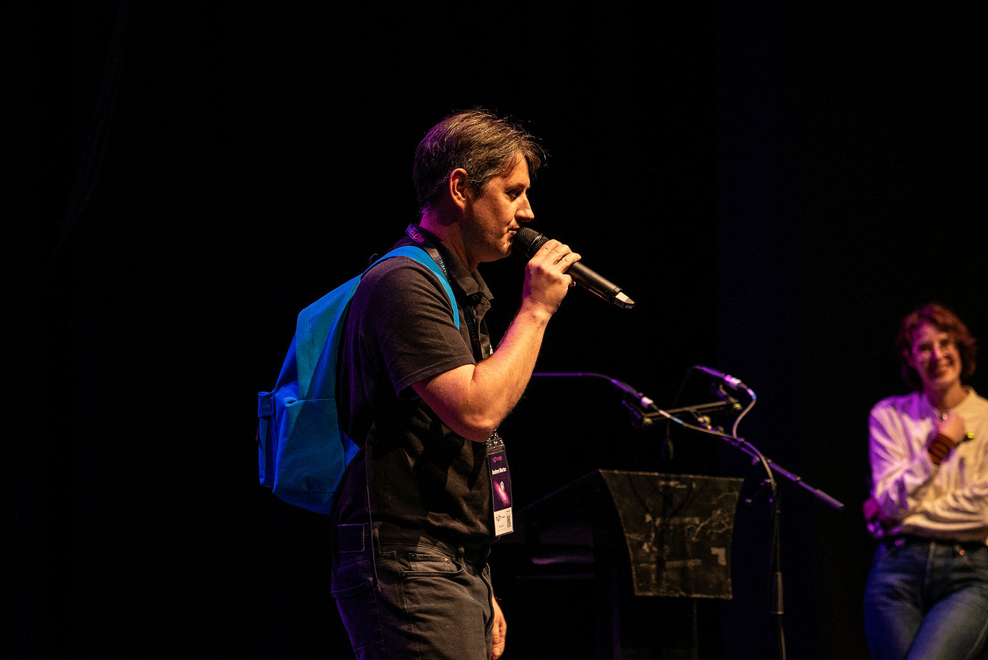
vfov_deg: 6.6
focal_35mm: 209
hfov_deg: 9.8
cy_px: 330
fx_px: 5739
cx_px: 494
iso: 3200
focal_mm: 209
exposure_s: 1/100
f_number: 6.3
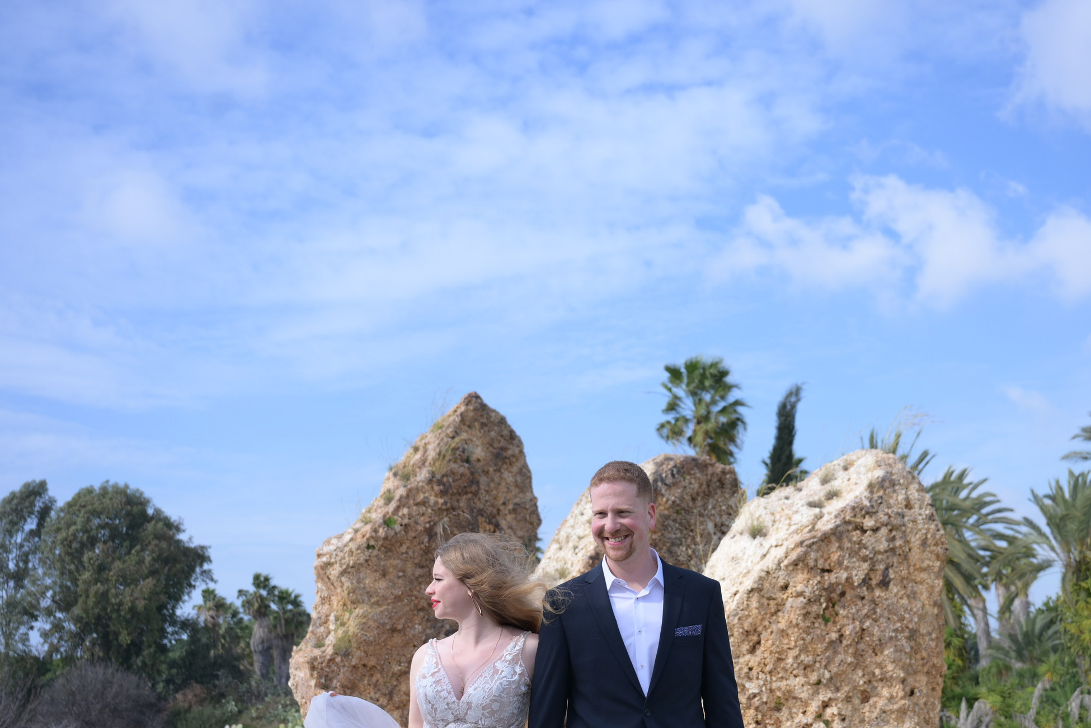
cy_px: 475
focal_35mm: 42
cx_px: 679
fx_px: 1273
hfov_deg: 46.0
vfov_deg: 31.7
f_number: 3.5
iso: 125
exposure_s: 1/1600
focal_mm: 32
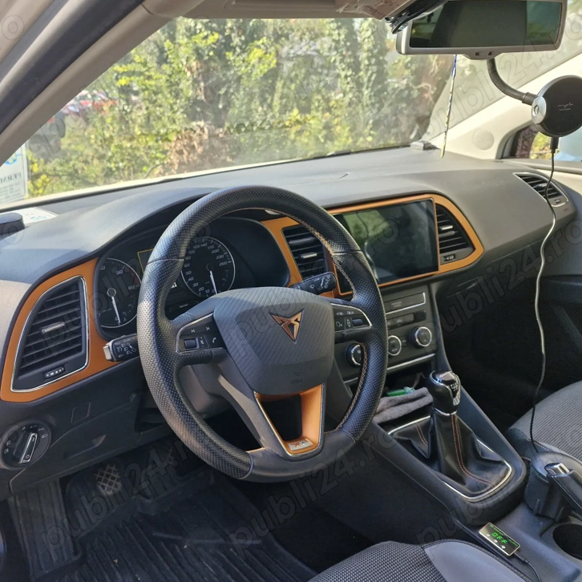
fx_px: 533
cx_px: 219
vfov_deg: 57.3
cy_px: 297
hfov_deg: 56.6
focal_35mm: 28
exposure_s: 1/180
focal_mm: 5.54
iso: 64
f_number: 1.8
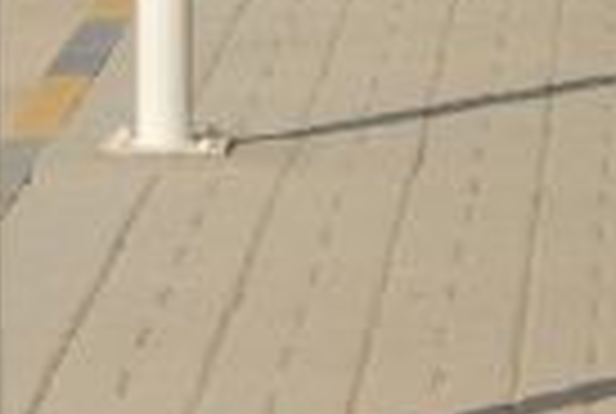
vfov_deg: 3.0
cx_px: 634
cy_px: -700
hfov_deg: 4.5
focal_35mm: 456
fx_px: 7820
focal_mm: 52
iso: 1000
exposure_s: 1/1000
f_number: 16
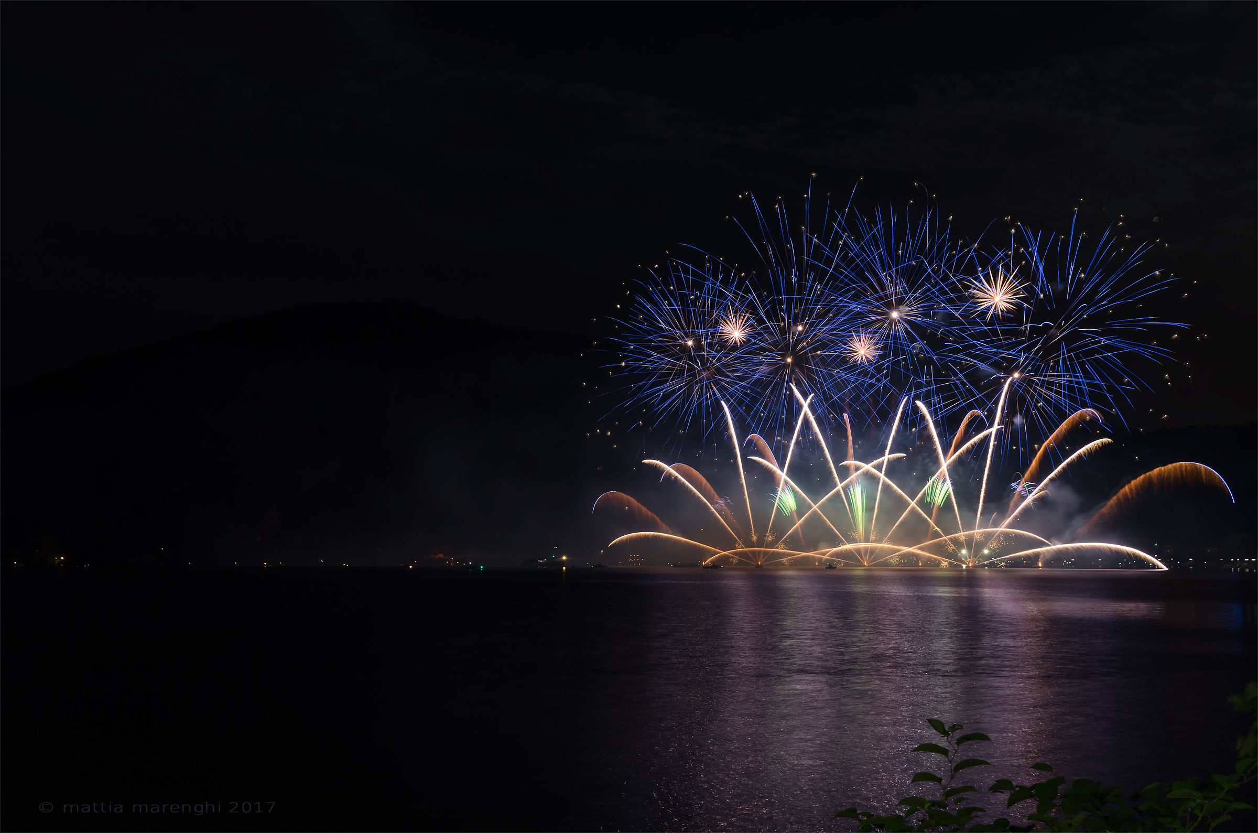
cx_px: 629
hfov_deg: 53.2
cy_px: 416
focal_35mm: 36
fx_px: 1255
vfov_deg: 36.7
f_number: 8
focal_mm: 24
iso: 100
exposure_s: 4
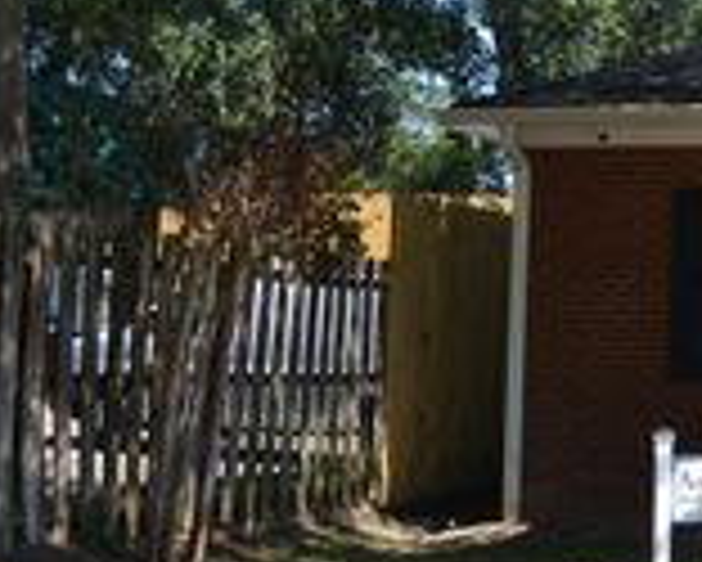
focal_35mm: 81
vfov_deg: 18.8
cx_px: 1112
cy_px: 146
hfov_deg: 19.8
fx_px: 1684
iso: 100
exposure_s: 1/200
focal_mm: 18
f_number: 5.6
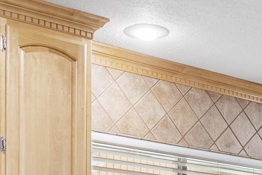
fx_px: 750
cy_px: 296
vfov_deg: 12.4
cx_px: 235
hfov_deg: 19.5
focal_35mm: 103
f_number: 6.3
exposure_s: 1/5
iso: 1250
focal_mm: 16
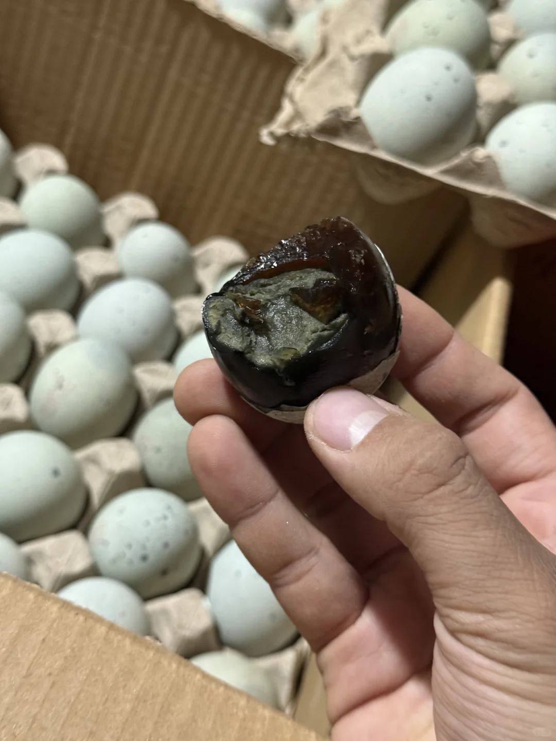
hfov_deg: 30.3
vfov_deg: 39.7
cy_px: 370
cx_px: 278
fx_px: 1028
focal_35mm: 48
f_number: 1.78
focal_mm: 6.76
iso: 640
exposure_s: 1/30
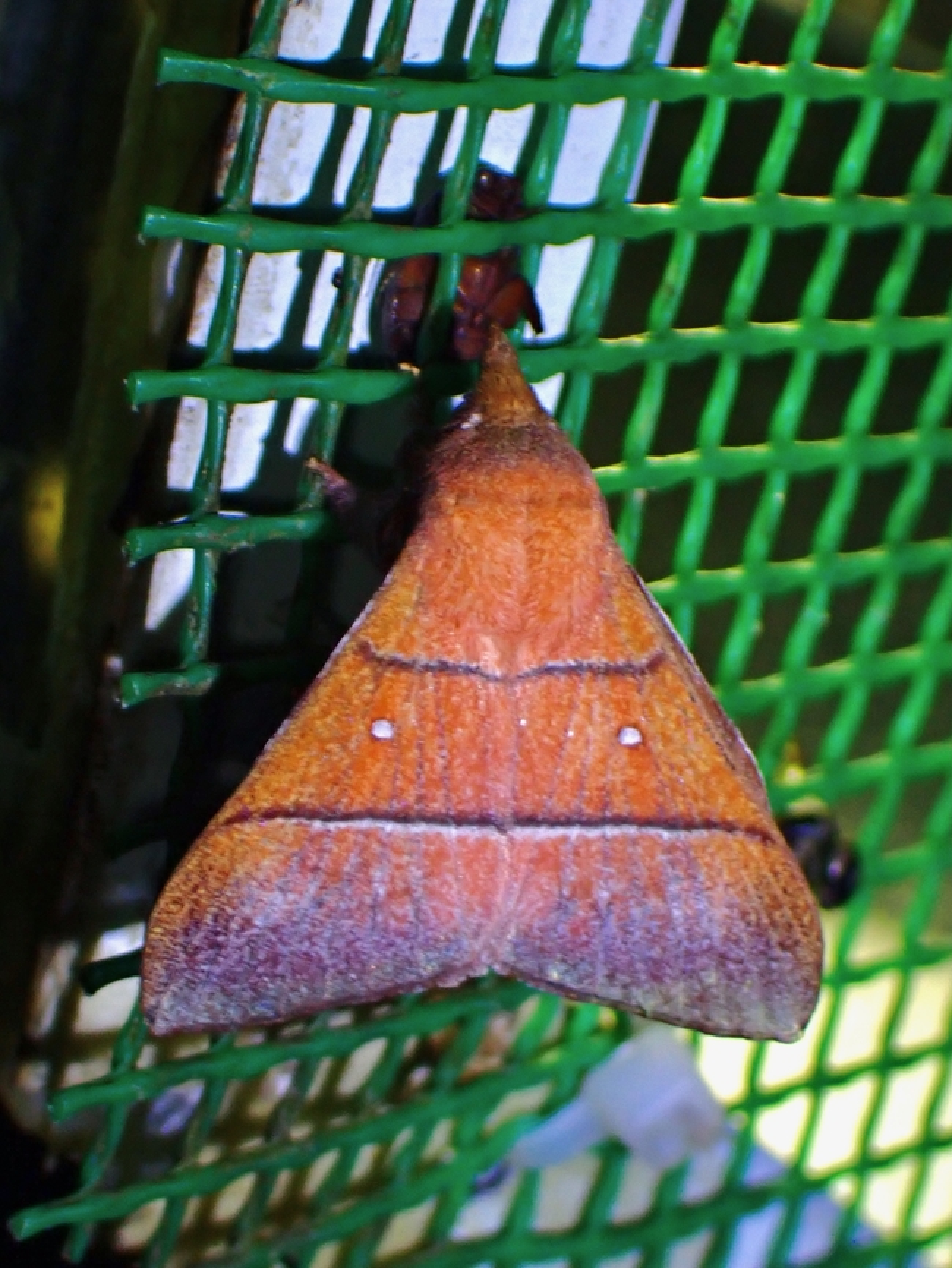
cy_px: 634
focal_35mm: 94
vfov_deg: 20.9
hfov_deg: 15.7
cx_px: 476
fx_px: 3445
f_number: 14
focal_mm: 16.79
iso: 500
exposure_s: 1/100
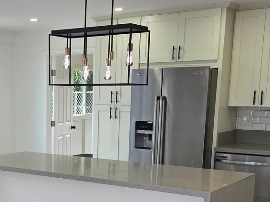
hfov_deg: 28.8
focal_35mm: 65
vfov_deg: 22.0
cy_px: 188
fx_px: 507
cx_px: 36
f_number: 1.8
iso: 80
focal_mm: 5.4
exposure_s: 1/120
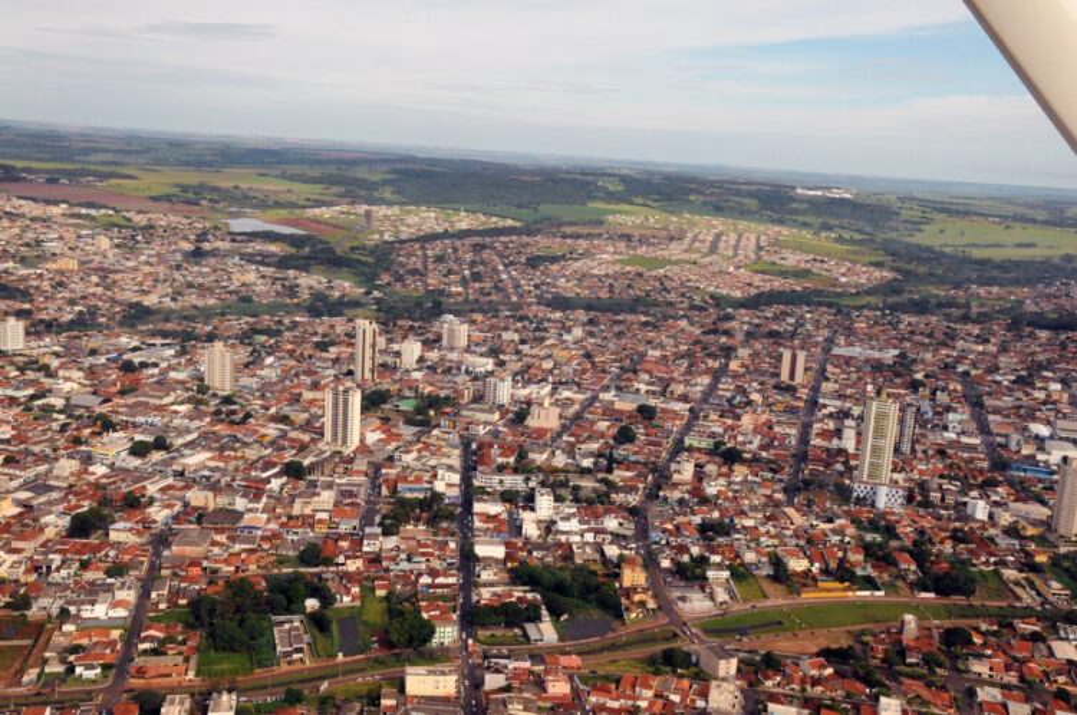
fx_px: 1120
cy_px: 358
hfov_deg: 51.3
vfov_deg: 35.4
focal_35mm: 38
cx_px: 538
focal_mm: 25
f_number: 13
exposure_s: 1/1600
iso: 1600
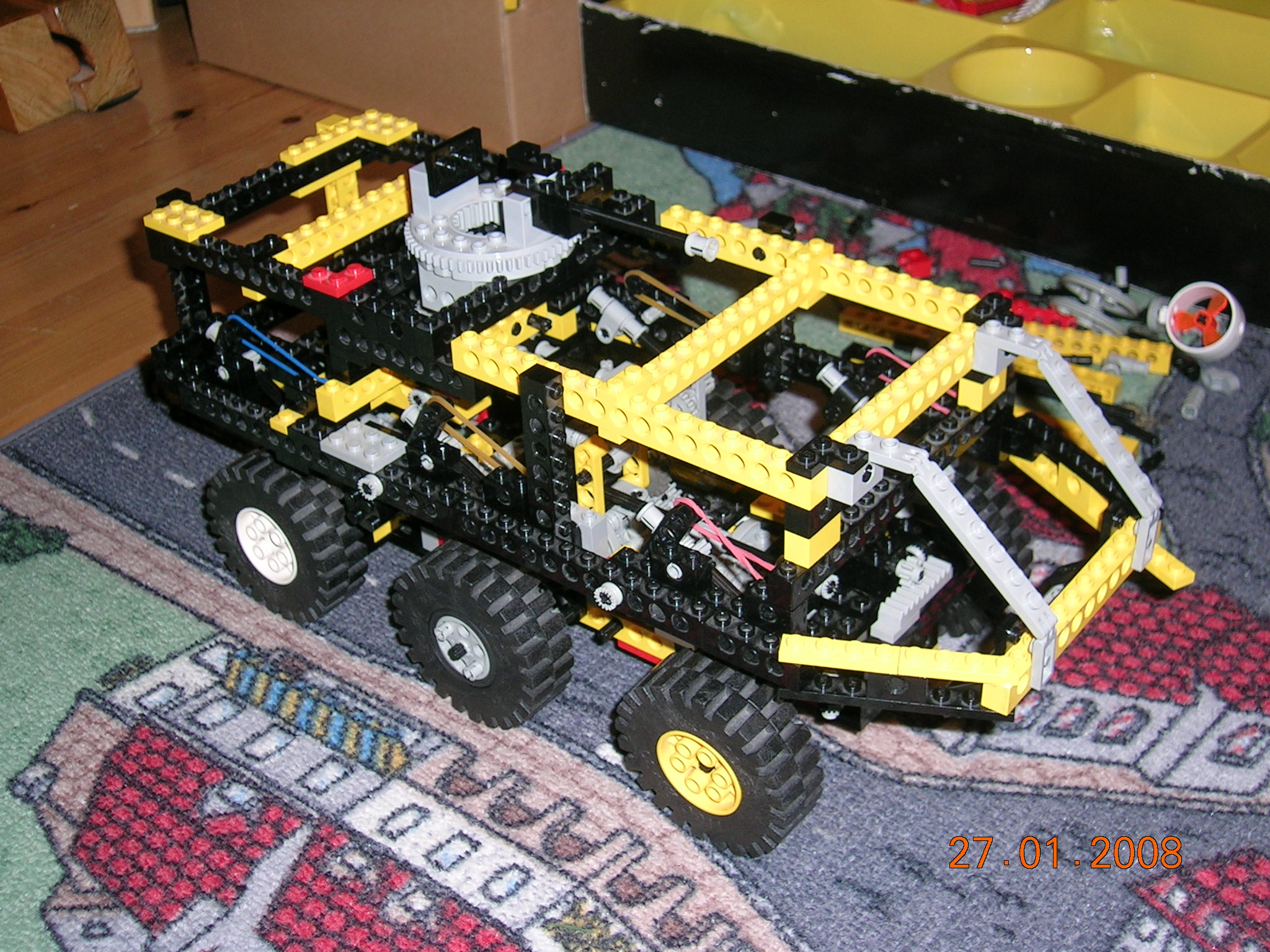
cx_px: 635
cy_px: 476
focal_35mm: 53
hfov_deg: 36.2
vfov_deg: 27.5
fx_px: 1944
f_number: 3.2
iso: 50
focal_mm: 8
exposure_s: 1/60.1
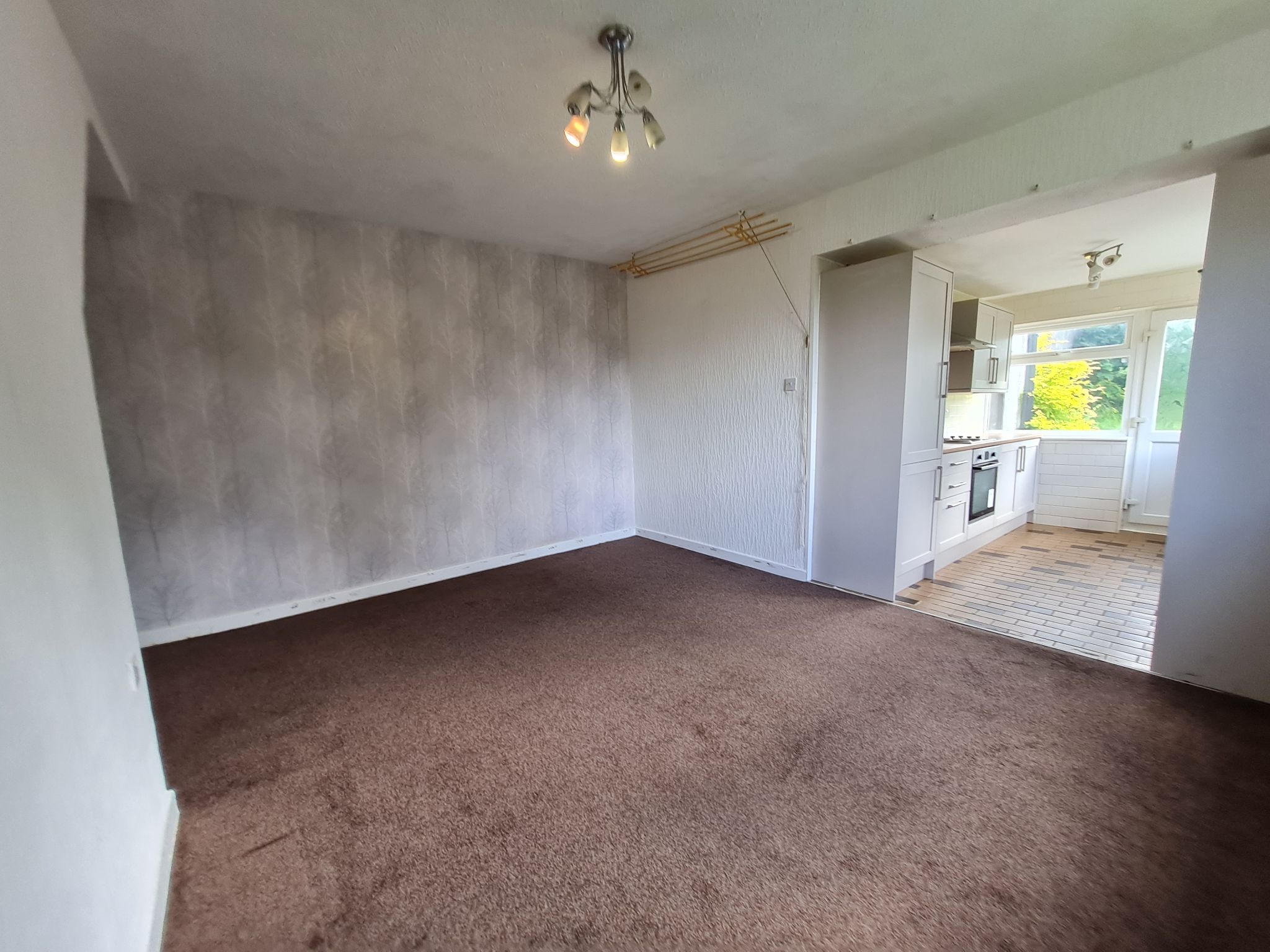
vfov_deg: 89.9
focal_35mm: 13
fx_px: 477
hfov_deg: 106.2
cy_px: 476
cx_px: 635
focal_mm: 1.74
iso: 80
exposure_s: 1/50
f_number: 2.2
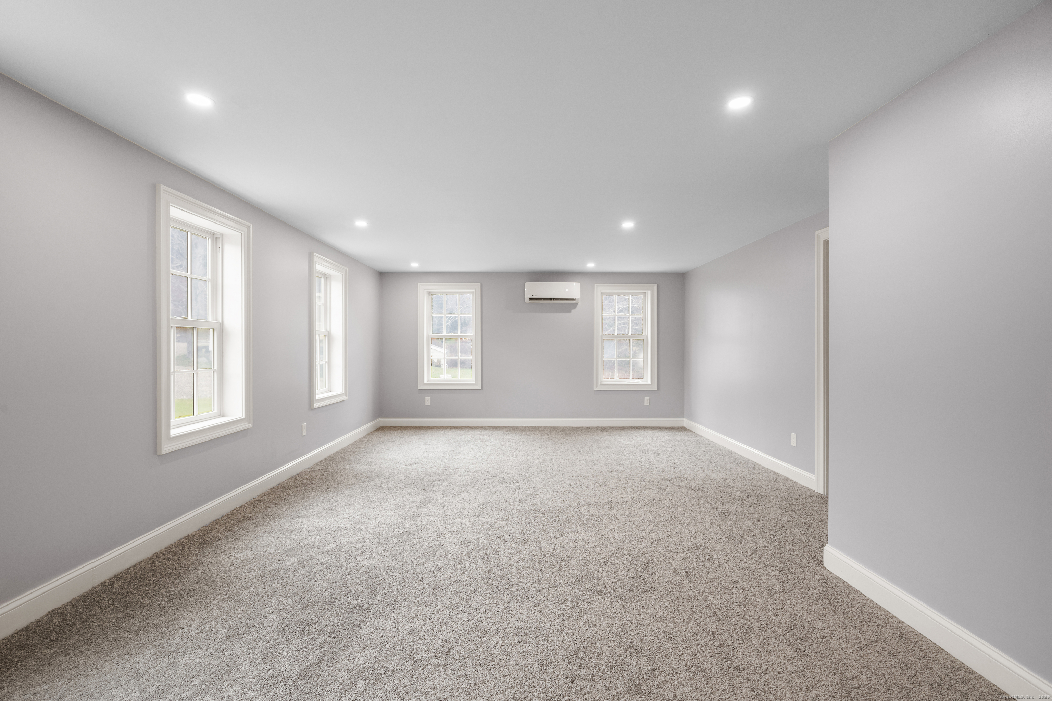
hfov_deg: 96.7
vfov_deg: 73.7
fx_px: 468
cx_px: 526
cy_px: 350
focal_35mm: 16
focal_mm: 16
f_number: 9
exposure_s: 1/5
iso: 320
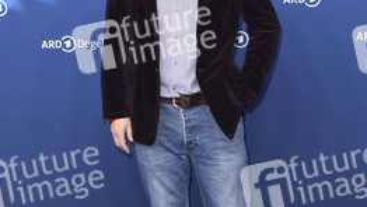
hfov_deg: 25.6
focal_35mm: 83
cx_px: 185
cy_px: 110
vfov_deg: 14.6
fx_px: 809
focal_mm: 52
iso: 800
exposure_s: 1/320
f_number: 4
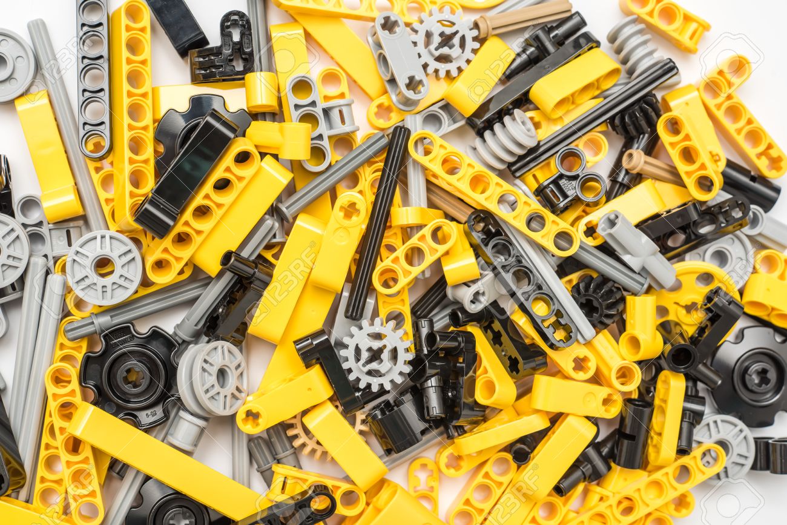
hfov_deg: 36.2
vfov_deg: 24.6
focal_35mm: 55
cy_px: 262
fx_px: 1202
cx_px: 394
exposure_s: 1/60
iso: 64
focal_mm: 55
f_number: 8
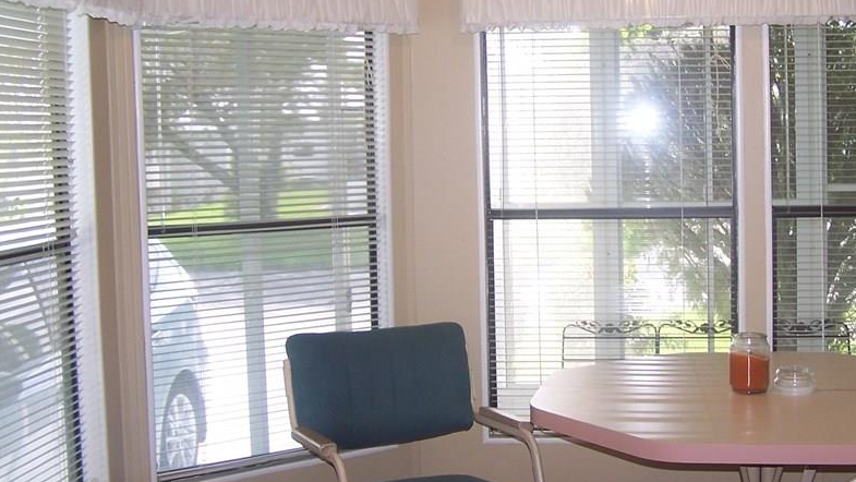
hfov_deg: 38.2
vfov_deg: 22.2
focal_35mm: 54
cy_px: 179
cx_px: 555
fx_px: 1226
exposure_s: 1/60
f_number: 2.8
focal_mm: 6.3
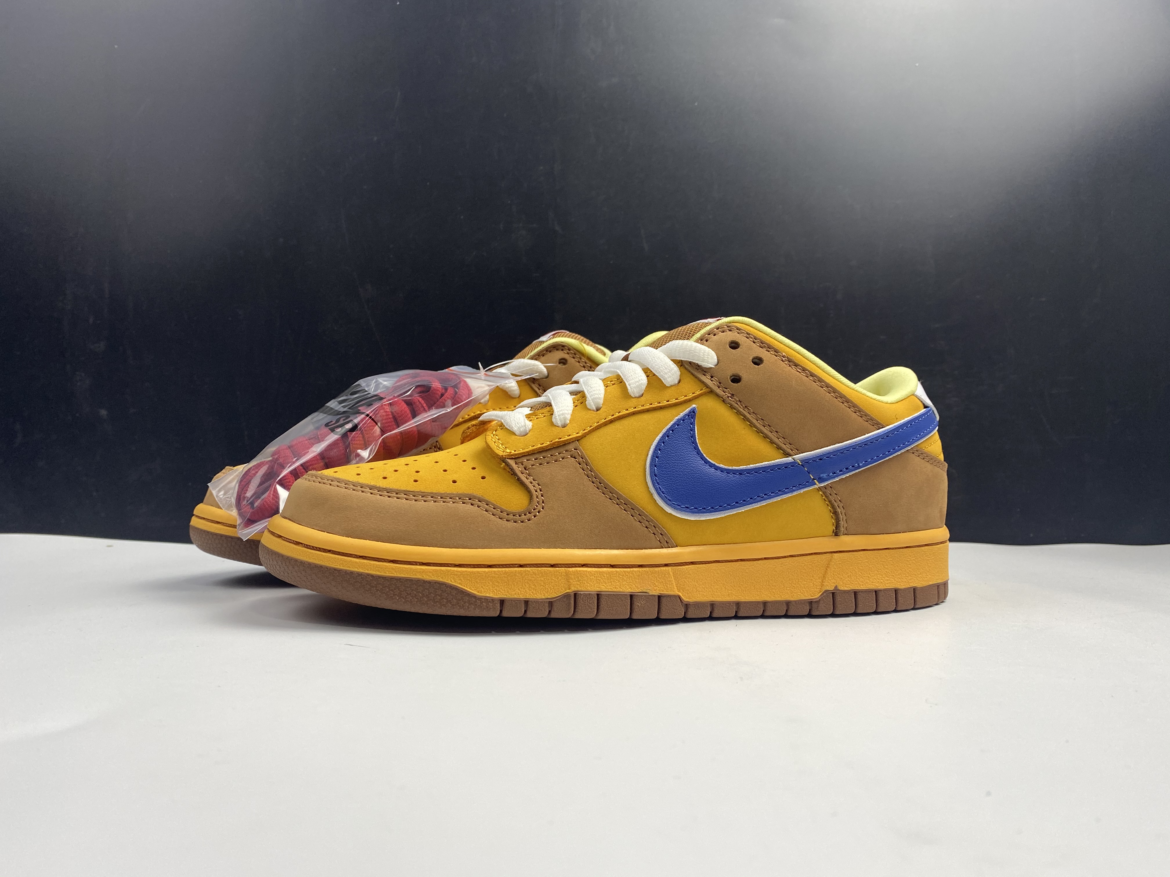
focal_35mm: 26
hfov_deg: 67.3
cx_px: 585
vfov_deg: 53.1
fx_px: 879
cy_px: 438
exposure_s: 1/100
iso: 50
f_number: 1.8
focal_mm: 4.25
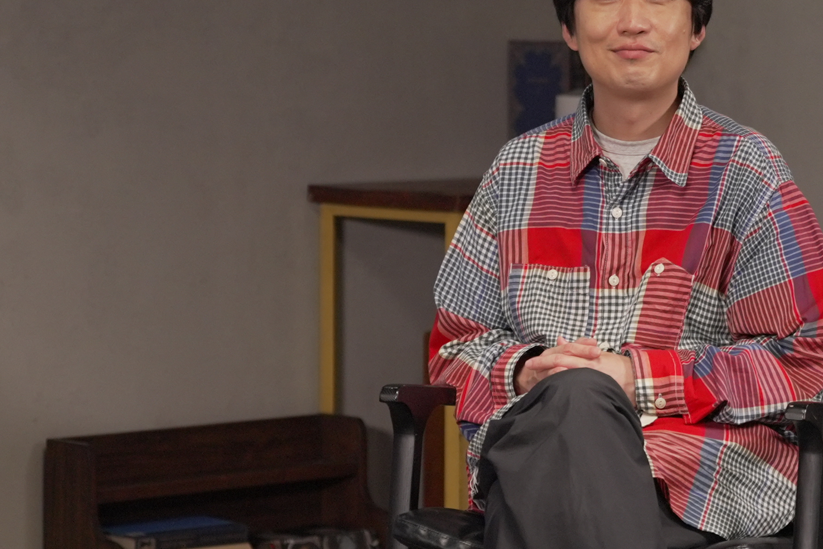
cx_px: 633
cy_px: 124
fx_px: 3751
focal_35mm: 164
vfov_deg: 8.4
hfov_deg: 12.5
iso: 1600
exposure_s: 1/125
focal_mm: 70
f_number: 2.8
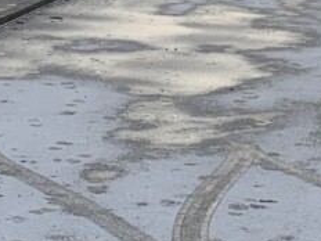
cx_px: 140
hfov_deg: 11.0
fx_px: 1660
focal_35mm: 179
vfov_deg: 8.2
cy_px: -96
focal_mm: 4.25
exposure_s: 1/2160
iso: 25
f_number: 1.8
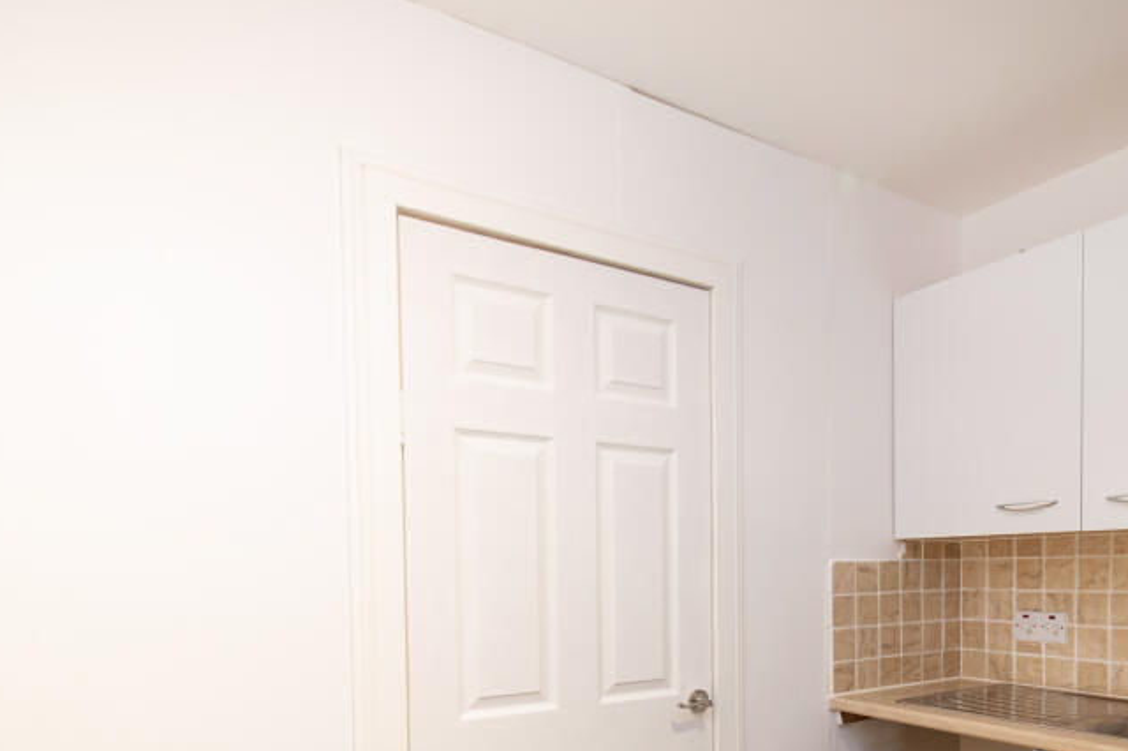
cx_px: 680
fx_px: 752
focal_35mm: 24
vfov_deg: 50.8
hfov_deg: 72.9
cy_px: 568
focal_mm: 10
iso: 320
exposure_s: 1/3
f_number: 9
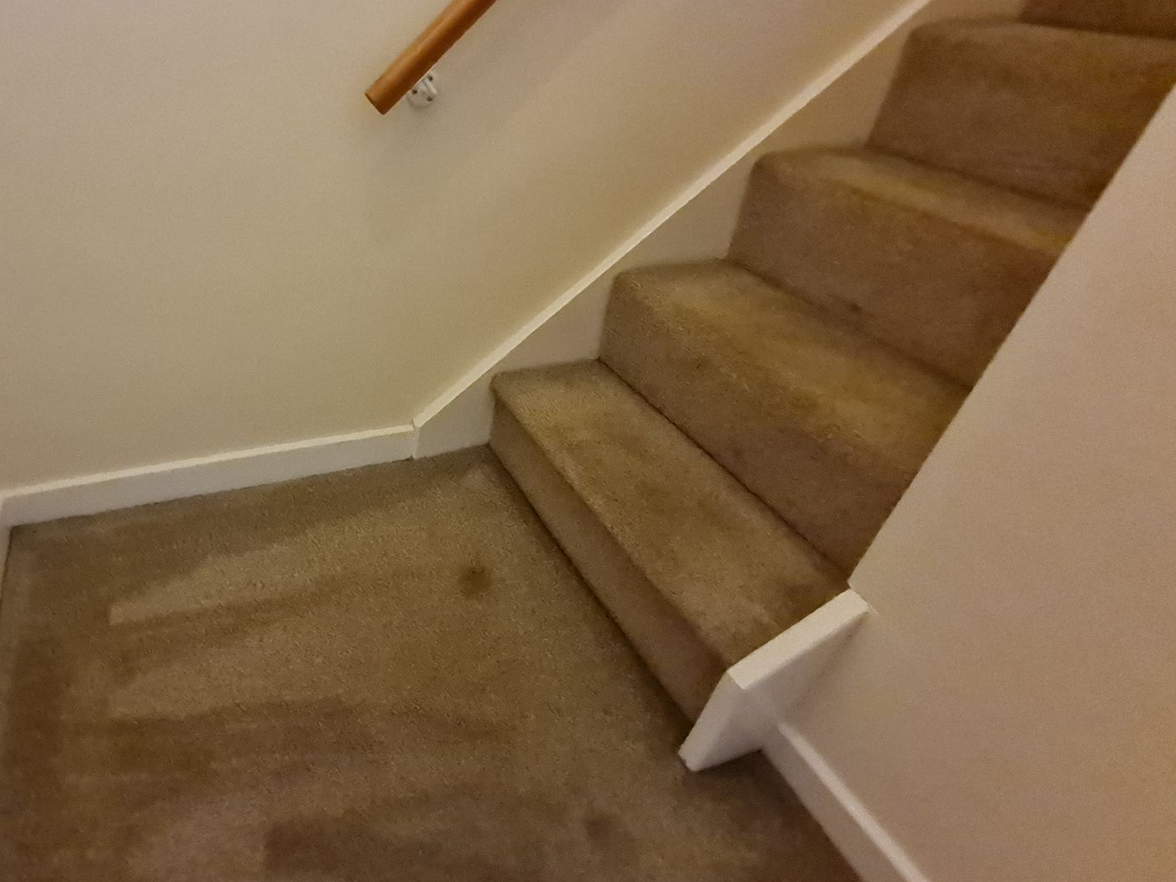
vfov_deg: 68.4
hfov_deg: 79.7
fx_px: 646
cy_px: 379
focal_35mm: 19
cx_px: 328
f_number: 2.2
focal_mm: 1.74
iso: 800
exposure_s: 1/25
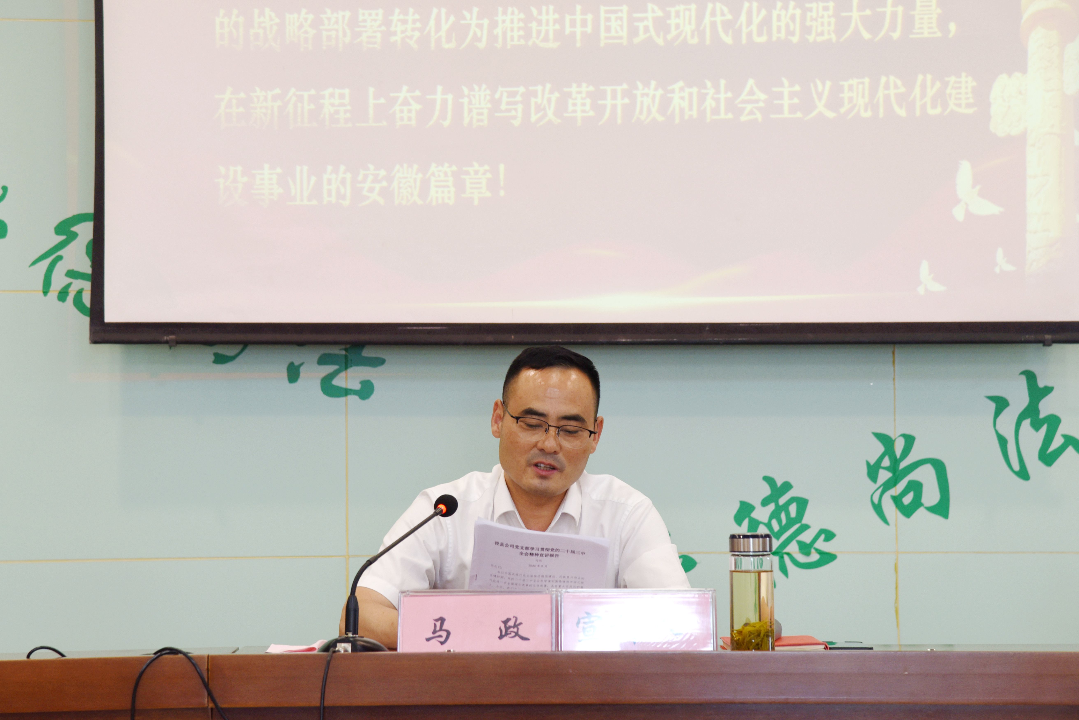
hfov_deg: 17.1
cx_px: 540
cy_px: 360
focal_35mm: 120
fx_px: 3597
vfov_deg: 11.4
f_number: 5.6
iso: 800
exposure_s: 1/40
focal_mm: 120
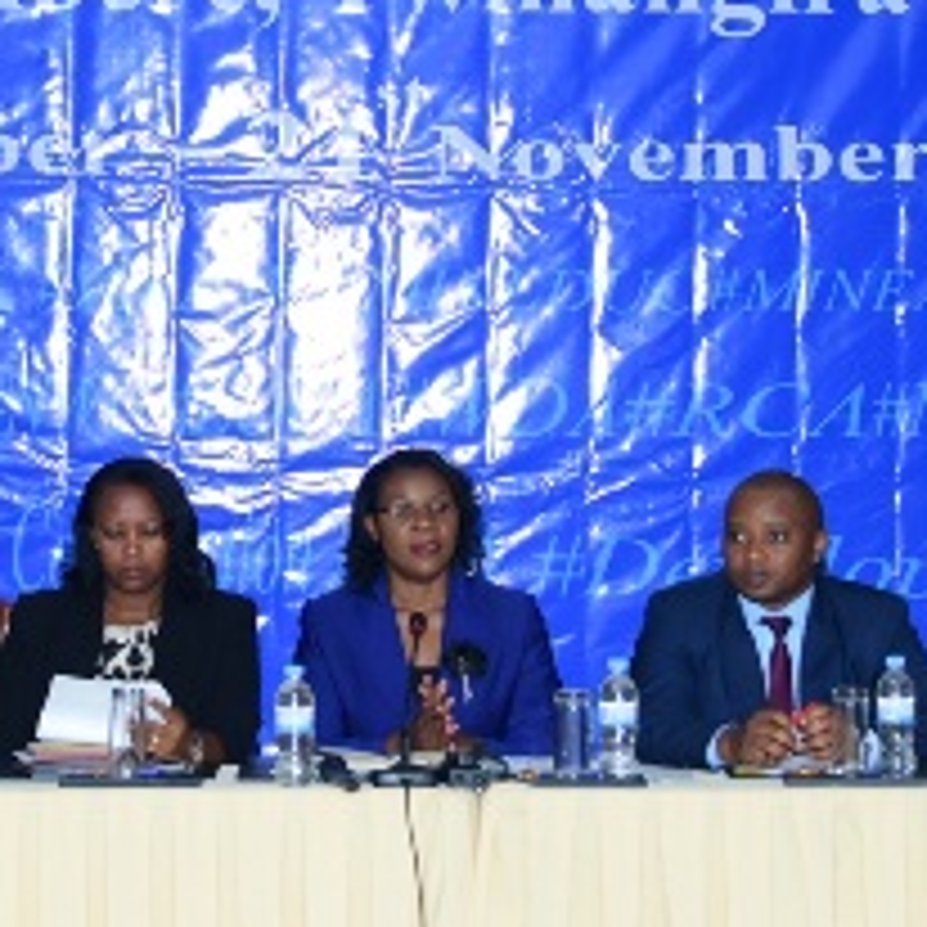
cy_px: 272
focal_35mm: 164
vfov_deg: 10.6
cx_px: 324
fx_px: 4969
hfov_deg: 10.7
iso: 500
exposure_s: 1/200
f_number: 4.8
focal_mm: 62
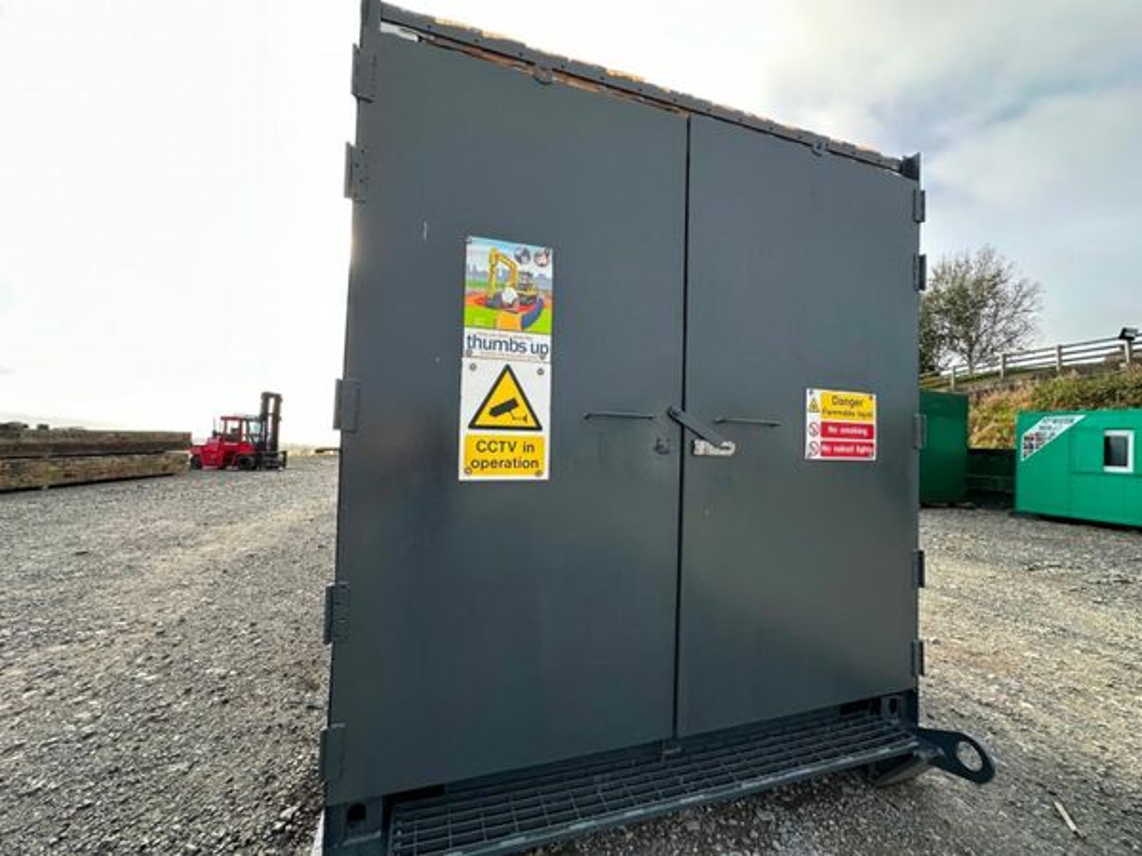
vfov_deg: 85.7
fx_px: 462
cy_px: 428
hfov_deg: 102.1
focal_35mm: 14
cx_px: 571
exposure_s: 1/333
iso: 40
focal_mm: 2.22
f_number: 2.2
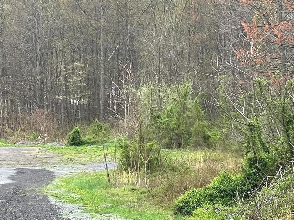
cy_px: 40
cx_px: 24
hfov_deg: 9.8
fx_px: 1706
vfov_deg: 7.4
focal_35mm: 201
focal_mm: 9
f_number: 2.8
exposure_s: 1/186
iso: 32
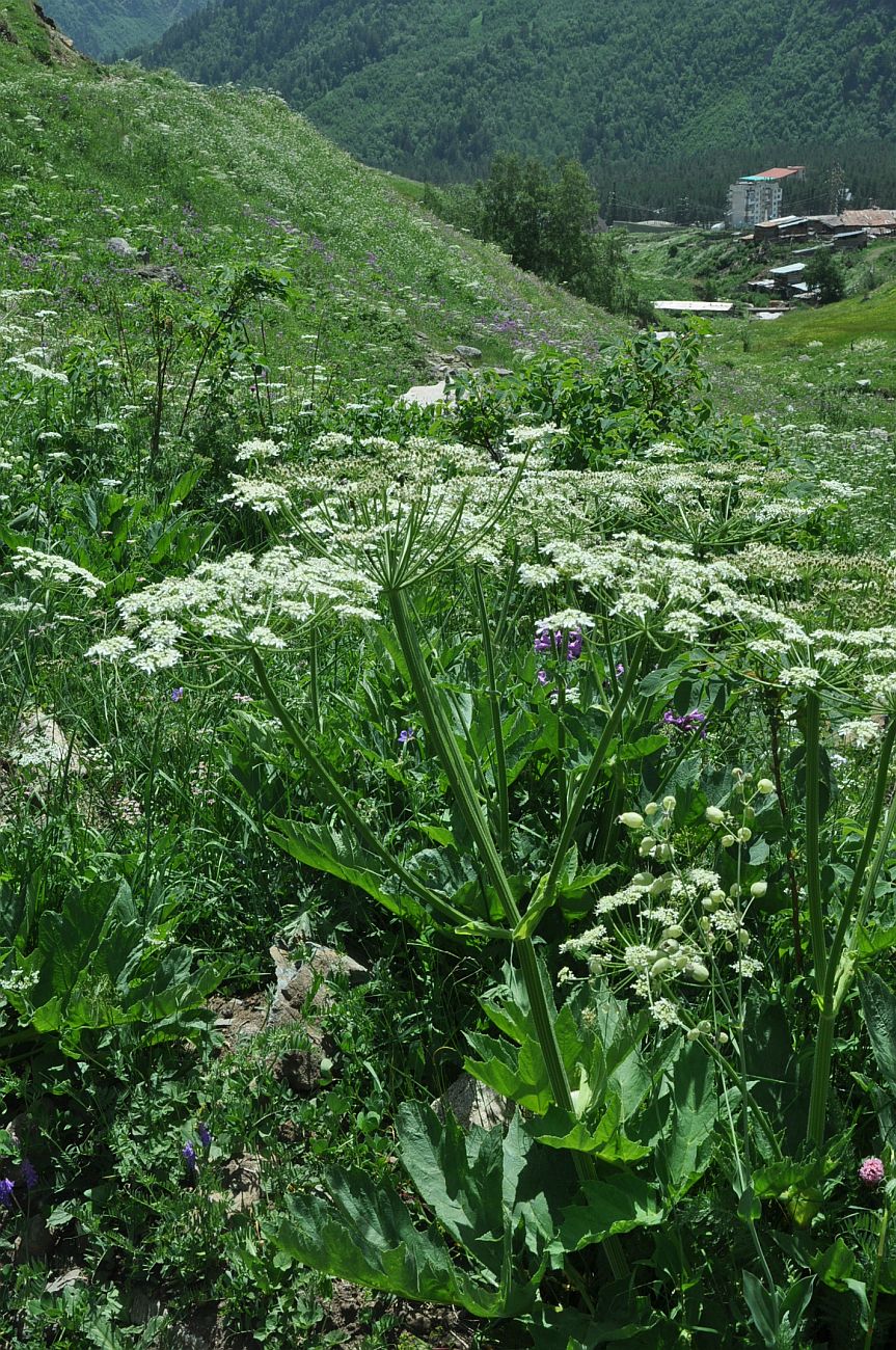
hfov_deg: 31.8
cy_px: 675
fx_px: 1572
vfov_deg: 46.5
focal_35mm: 42
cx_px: 448
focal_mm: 28
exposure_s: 1/125
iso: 200
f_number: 13
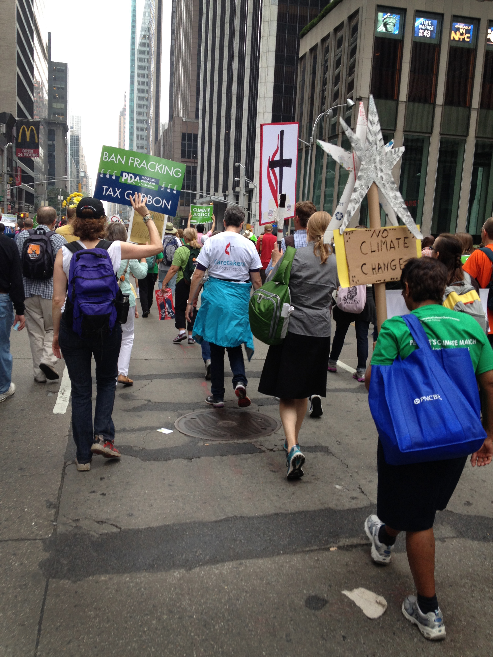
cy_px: 328
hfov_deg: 40.7
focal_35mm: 35
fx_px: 665
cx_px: 246
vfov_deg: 52.6
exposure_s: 1/120
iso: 50
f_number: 2.4
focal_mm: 4.28
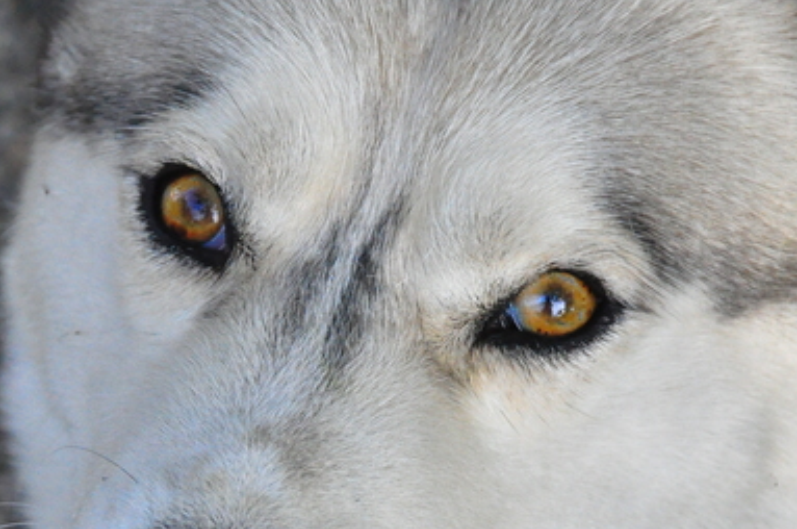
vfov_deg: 4.8
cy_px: 437
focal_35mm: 288
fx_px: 6363
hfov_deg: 7.2
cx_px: 271
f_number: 8
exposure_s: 1/1000
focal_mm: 105
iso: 3200
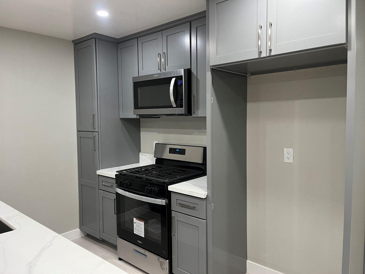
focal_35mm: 26
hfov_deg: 67.3
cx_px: 182
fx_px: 274
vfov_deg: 53.1
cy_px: 137
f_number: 1.6
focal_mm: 5.1
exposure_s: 1/60
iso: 160
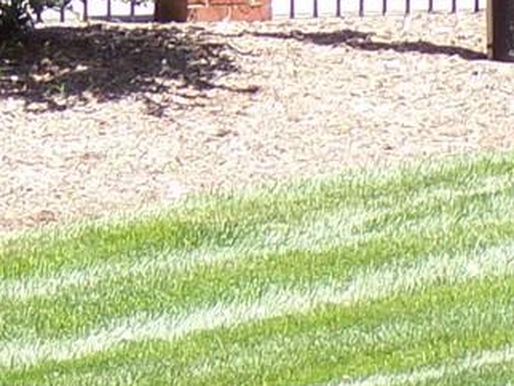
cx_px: -94
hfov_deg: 2.7
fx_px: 10773
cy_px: -451
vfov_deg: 2.0
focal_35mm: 725
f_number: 4.3
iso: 80
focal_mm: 20.4
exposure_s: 1/210
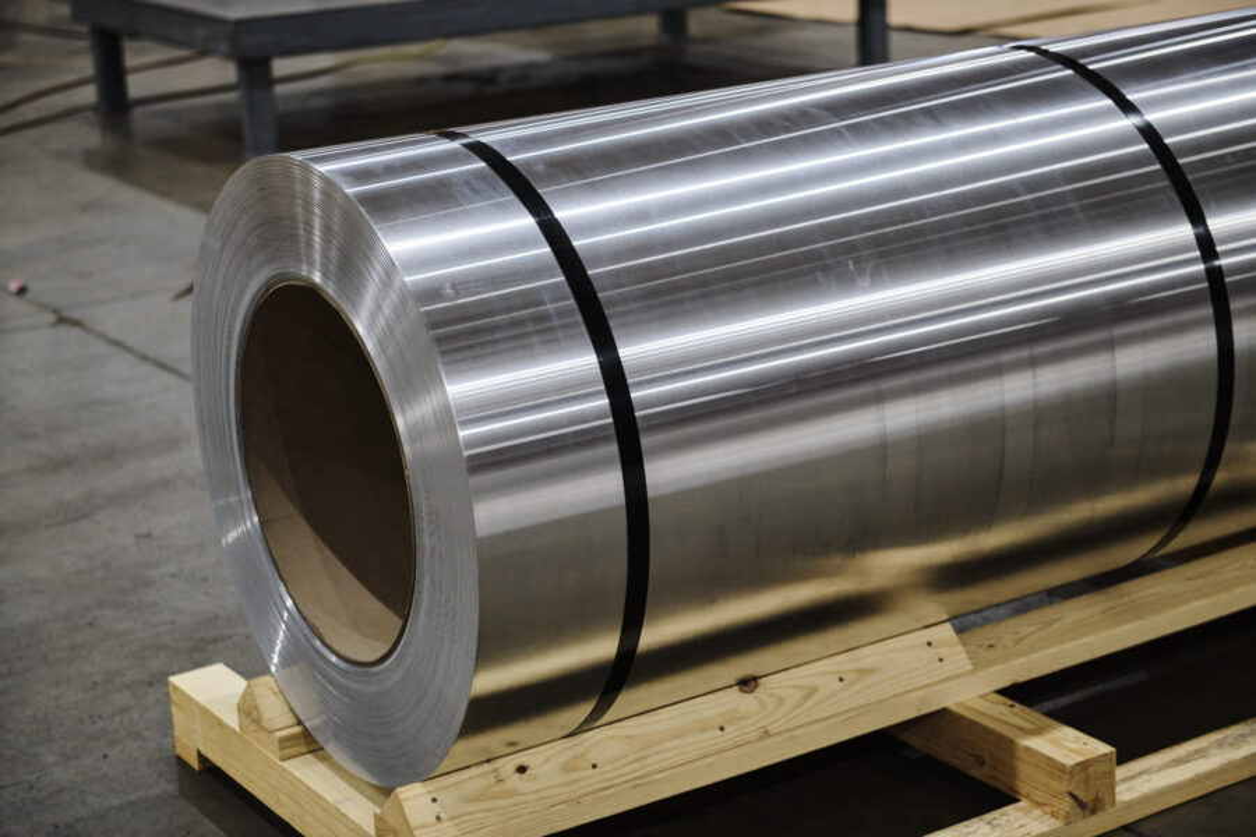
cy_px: 418
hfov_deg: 28.8
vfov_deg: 19.5
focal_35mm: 70
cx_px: 628
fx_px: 2442
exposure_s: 1/200
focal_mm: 70
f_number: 4
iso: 2000
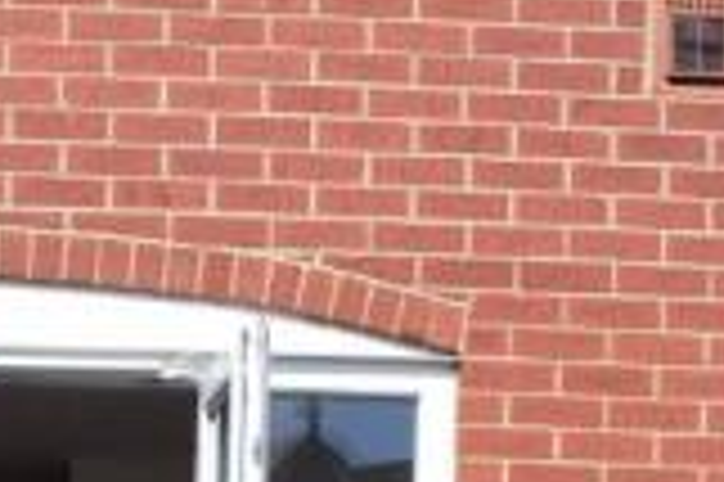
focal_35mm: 110
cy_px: 975
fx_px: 2210
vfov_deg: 11.2
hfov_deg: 17.8
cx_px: -103
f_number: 11
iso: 400
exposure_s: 1/400
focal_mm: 18
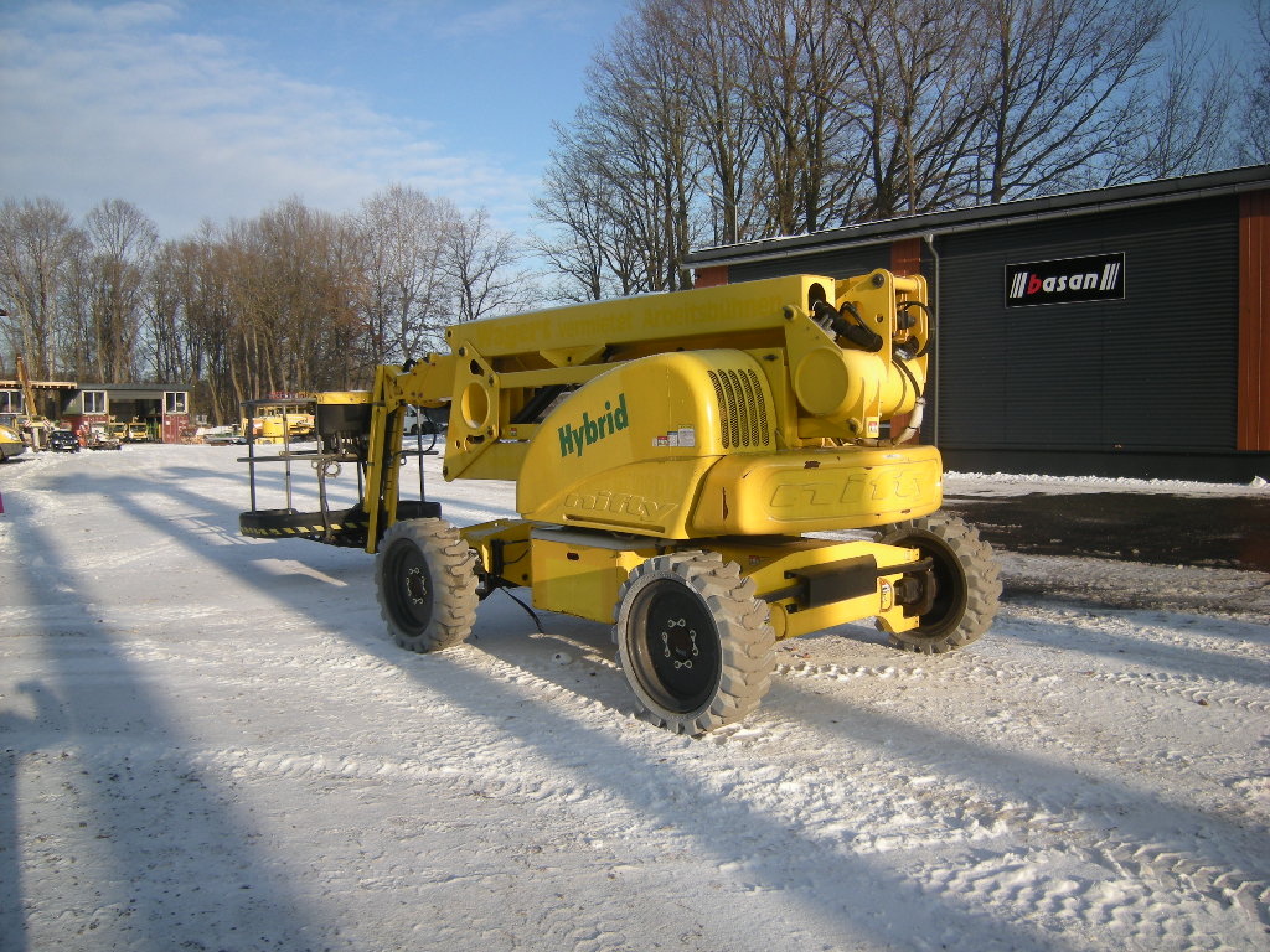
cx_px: 635
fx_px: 1027
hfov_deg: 63.4
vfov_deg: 49.7
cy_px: 476
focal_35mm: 28
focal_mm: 4.7
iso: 64
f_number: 5.6
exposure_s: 1/222
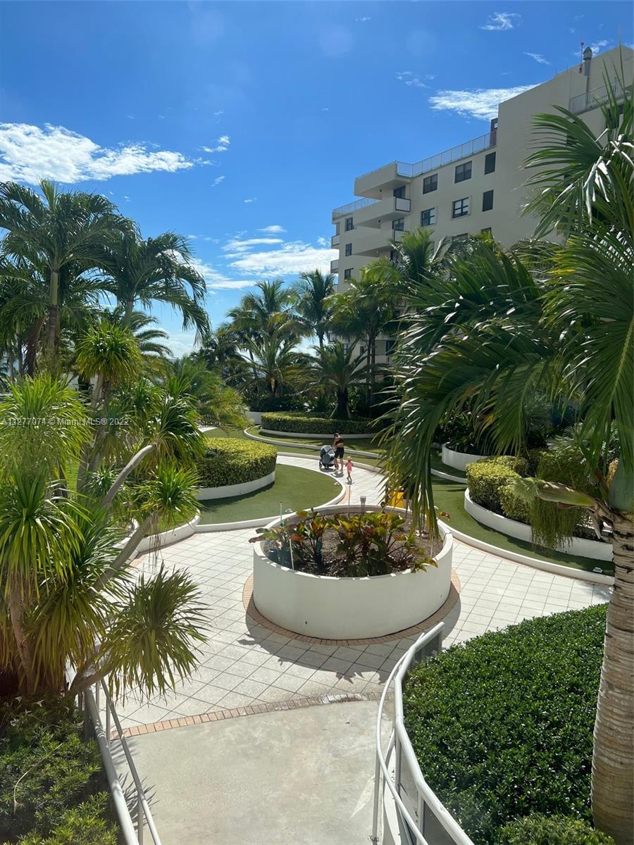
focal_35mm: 26
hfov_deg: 53.1
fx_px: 635
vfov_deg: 67.3
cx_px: 317
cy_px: 422
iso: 50
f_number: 1.5
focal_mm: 5.7
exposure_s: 1/4444
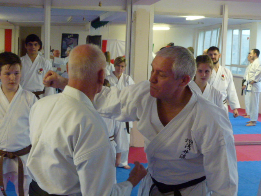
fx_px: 392
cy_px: 98
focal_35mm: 52
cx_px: 130
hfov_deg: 36.8
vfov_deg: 28.0
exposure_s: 1/60
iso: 800
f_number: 4.3
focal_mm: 9.4
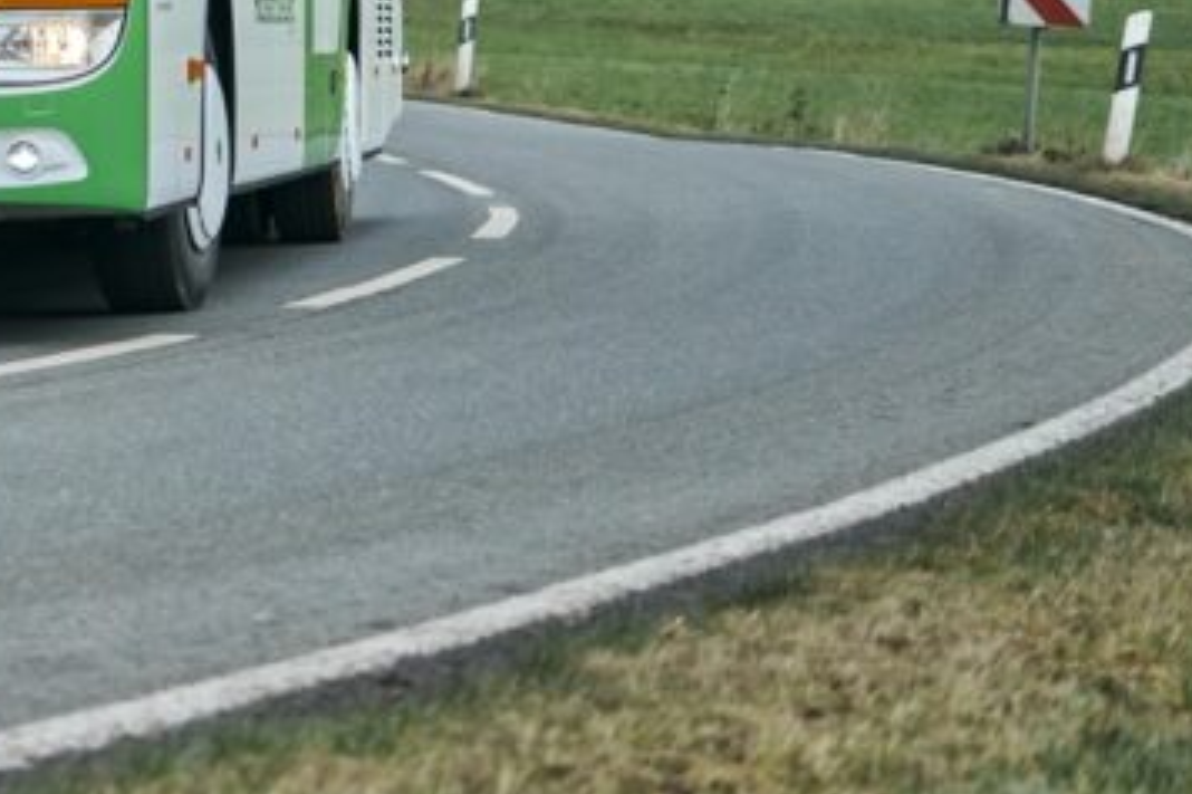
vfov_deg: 7.2
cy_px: -114
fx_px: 6255
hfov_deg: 10.8
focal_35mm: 189
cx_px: -47
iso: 400
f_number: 4
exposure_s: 1/250
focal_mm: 70
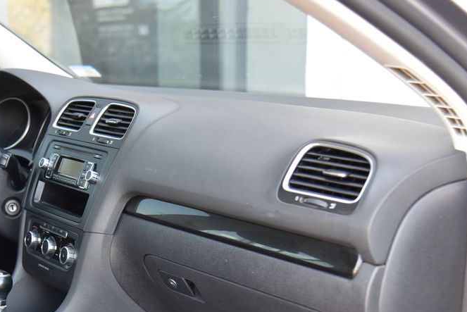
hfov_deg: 28.2
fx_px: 922
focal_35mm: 71
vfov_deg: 19.1
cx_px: 151
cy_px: 218
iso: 500
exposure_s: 1/50
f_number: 4
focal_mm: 46
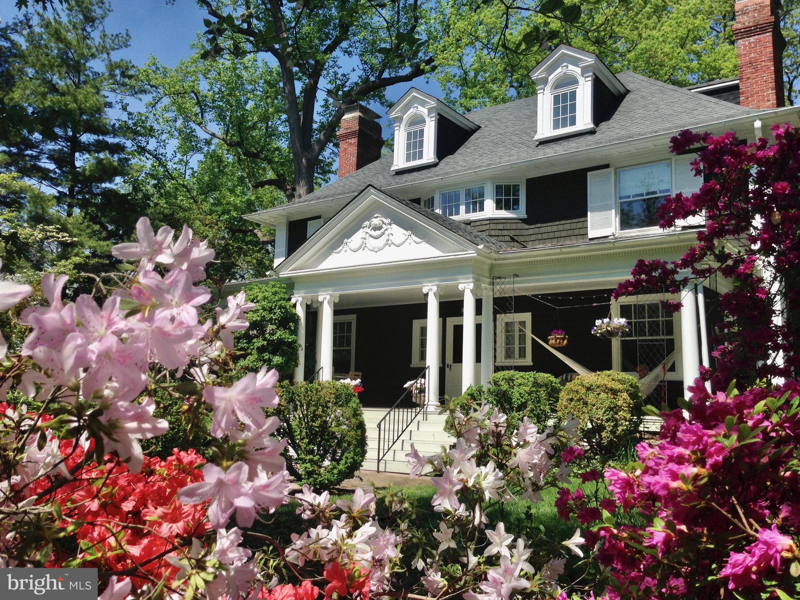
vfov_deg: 42.9
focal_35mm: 33
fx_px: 763
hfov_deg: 55.4
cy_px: 300
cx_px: 400
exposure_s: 1/1695
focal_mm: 4.12
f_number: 2.4
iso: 50
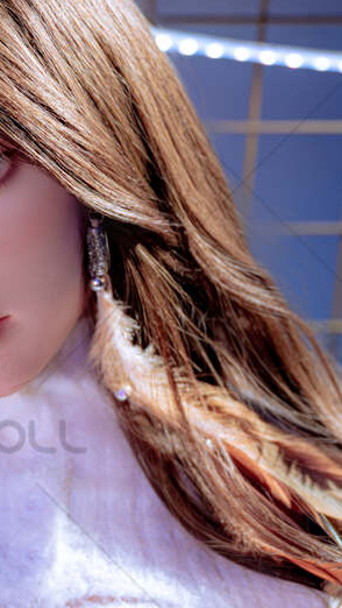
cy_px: 440
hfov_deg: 9.2
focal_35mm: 130
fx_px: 2094
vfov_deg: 16.4
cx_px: -36
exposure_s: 1/200
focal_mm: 54
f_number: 3.5
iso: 800
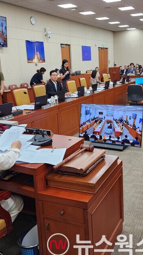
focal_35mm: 38
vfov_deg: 52.8
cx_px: 95
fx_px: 256
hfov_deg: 31.0
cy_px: 122
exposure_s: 1/120
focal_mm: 6.4
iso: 100
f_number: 1.8
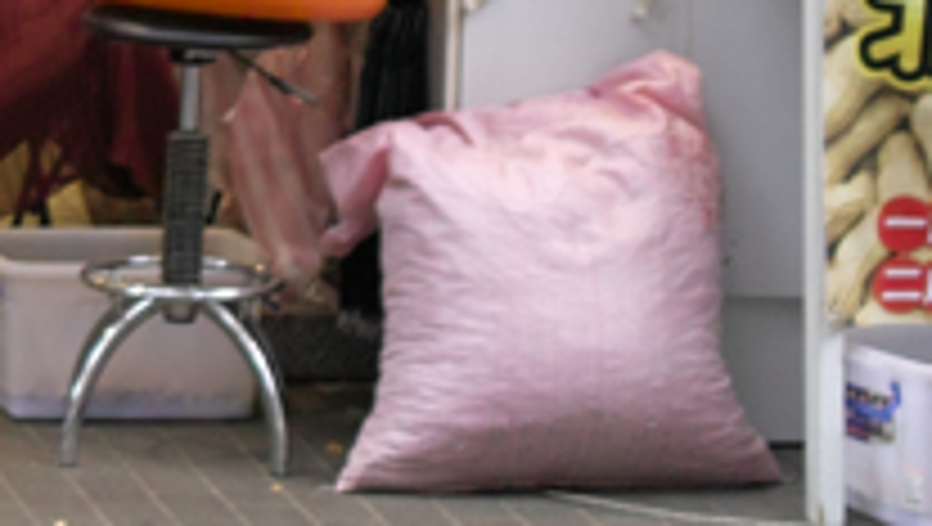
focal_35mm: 212
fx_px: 5245
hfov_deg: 9.6
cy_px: -117
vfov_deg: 5.7
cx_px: -837
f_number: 2.8
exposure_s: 1/50
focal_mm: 24.2
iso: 200
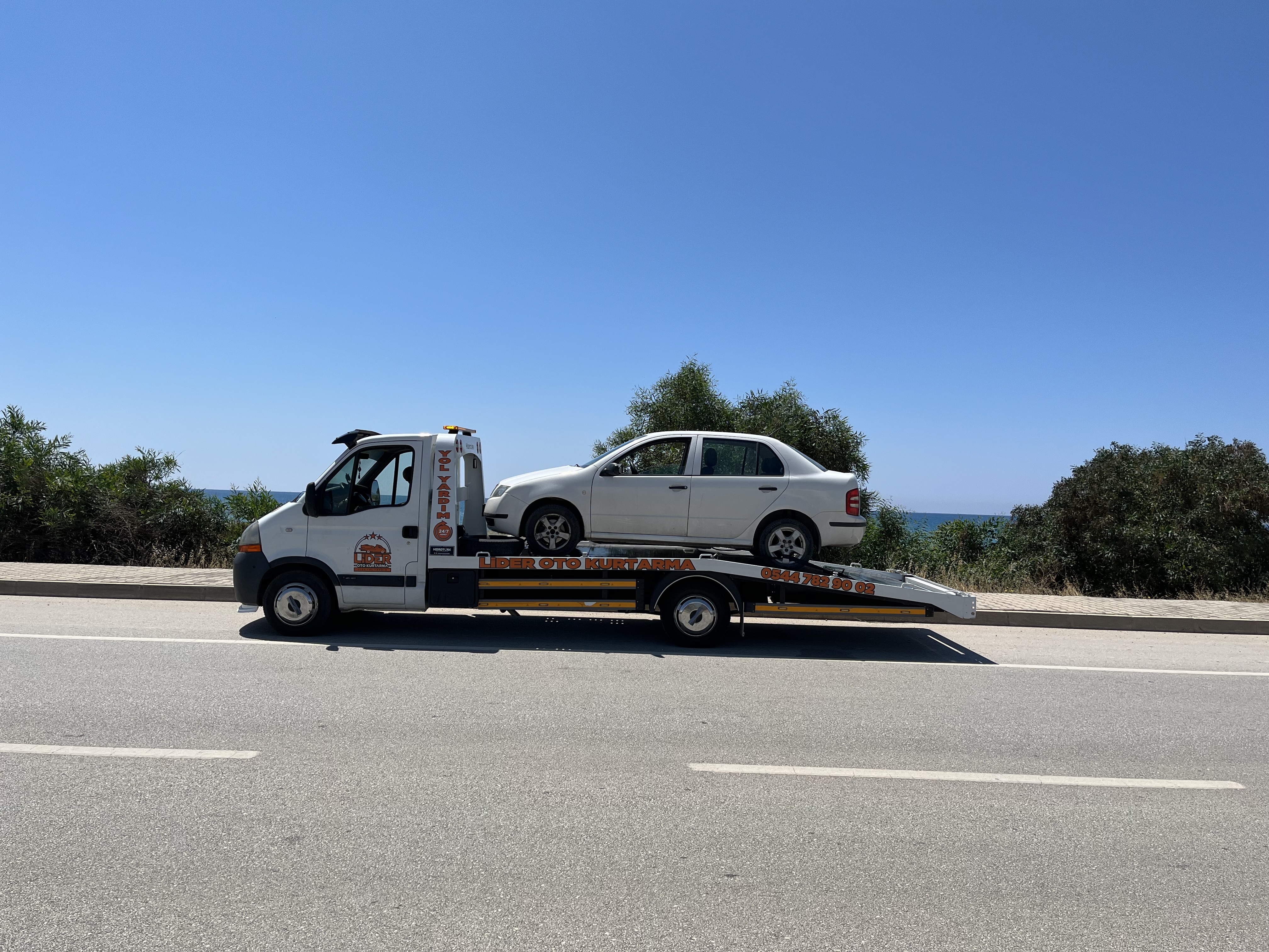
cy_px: 476
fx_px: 953
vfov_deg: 53.1
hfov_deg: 67.3
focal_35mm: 26
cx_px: 634
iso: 50
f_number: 1.6
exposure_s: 1/5556
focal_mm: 5.1
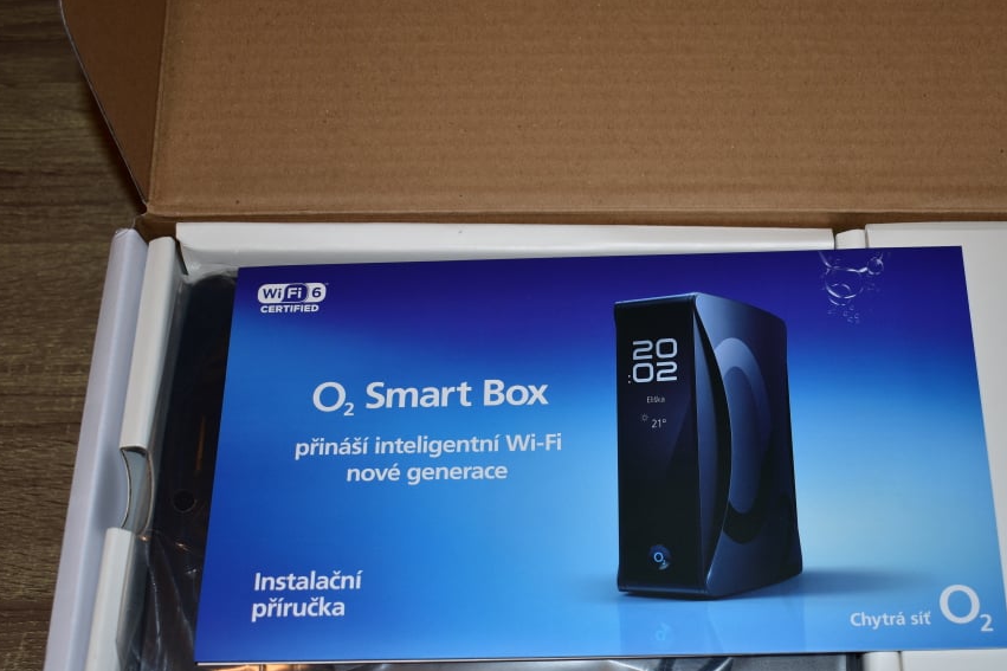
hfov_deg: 36.1
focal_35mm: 55
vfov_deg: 24.5
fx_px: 1538
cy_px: 451
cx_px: 619
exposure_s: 1/60
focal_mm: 26
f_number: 4
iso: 100
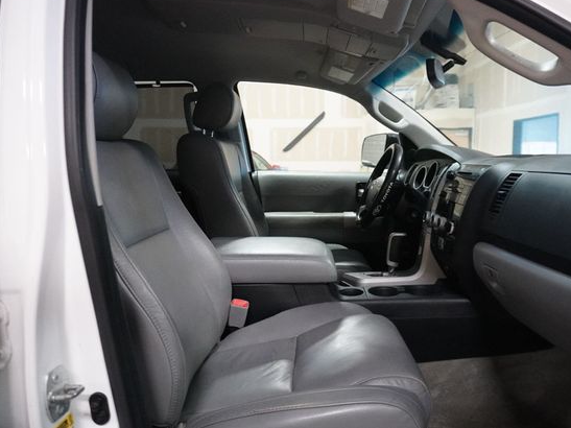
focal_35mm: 27
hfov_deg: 65.0
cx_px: 330
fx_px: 445
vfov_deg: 51.3
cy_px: 207
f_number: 3.5
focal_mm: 16
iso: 6400
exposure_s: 1/125
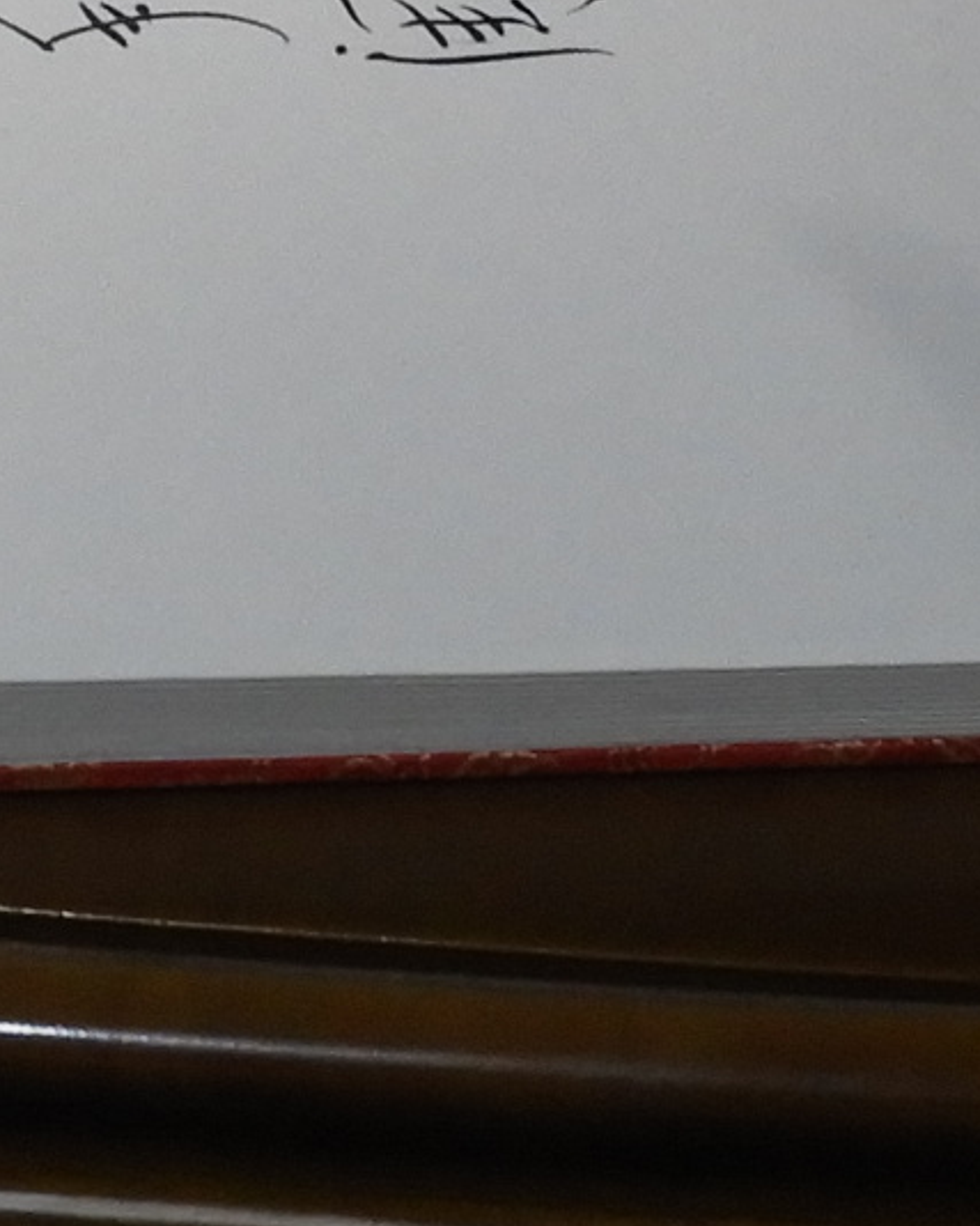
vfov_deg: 9.1
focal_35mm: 209
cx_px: 1340
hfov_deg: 7.3
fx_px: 7580
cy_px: -372
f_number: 3.8
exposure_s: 1/30
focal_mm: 6.3
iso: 220
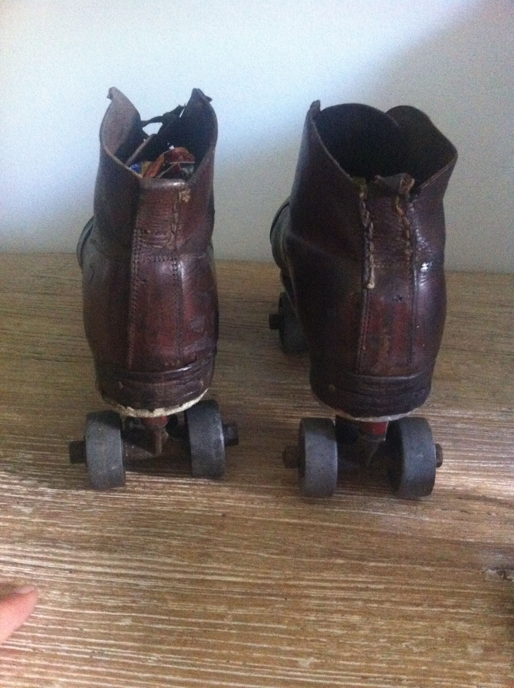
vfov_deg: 52.7
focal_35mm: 35
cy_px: 344
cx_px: 257
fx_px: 695
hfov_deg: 40.6
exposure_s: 1/15
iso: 1000
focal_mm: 3.85
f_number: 2.8
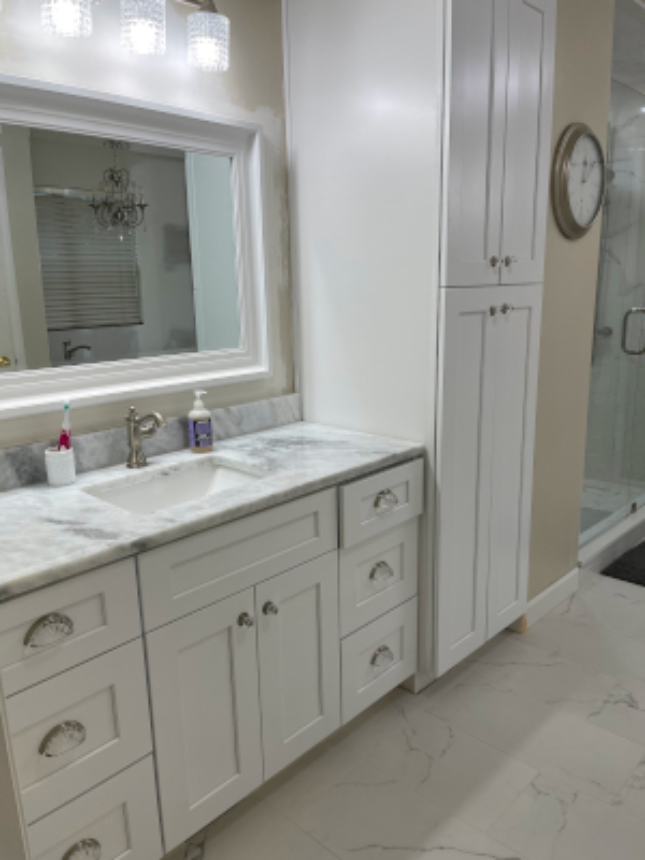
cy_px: 430
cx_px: 322
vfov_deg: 67.3
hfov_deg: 53.1
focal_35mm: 26
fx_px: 646
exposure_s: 1/130
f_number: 1.6
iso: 32
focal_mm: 5.1
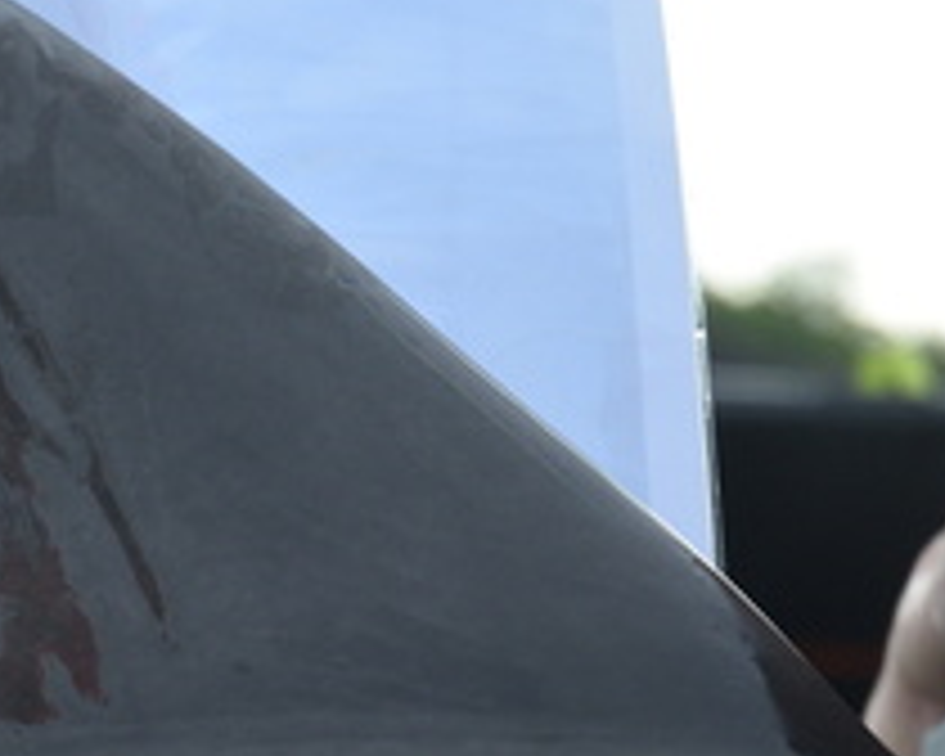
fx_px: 5656
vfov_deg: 7.6
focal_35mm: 202
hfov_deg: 9.4
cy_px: 432
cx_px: -133
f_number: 4.5
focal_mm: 55
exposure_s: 1/1250
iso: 500
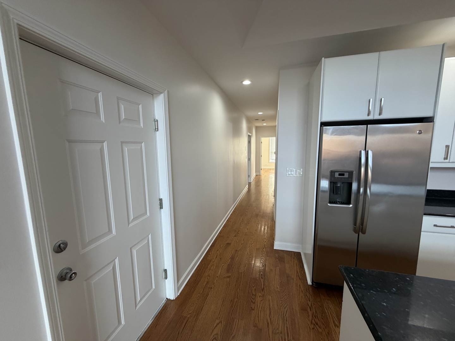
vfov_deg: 85.7
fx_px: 184
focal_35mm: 14
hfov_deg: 102.1
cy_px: 170
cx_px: 228
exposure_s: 1/120
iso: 250
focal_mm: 2.22
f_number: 2.2
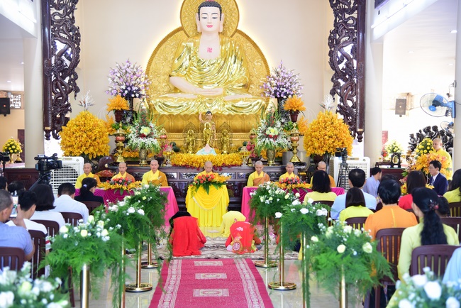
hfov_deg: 36.2
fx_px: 705
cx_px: 230
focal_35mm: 55
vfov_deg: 24.6
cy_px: 154
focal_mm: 55
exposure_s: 1/40
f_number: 4
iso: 1000
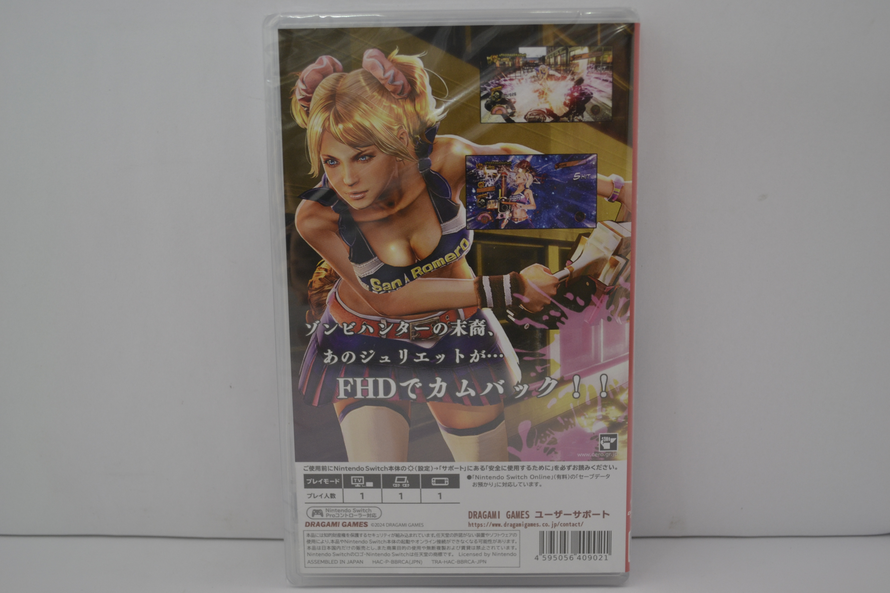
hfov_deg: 49.6
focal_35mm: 39
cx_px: 445
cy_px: 296
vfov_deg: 34.2
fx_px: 964
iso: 400
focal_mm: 26
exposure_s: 1/15
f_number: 4.2
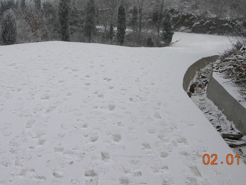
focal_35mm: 62
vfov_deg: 23.3
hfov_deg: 31.2
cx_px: 133
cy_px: 34
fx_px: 441
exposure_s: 1/264
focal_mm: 7.5
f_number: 6.1
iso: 50
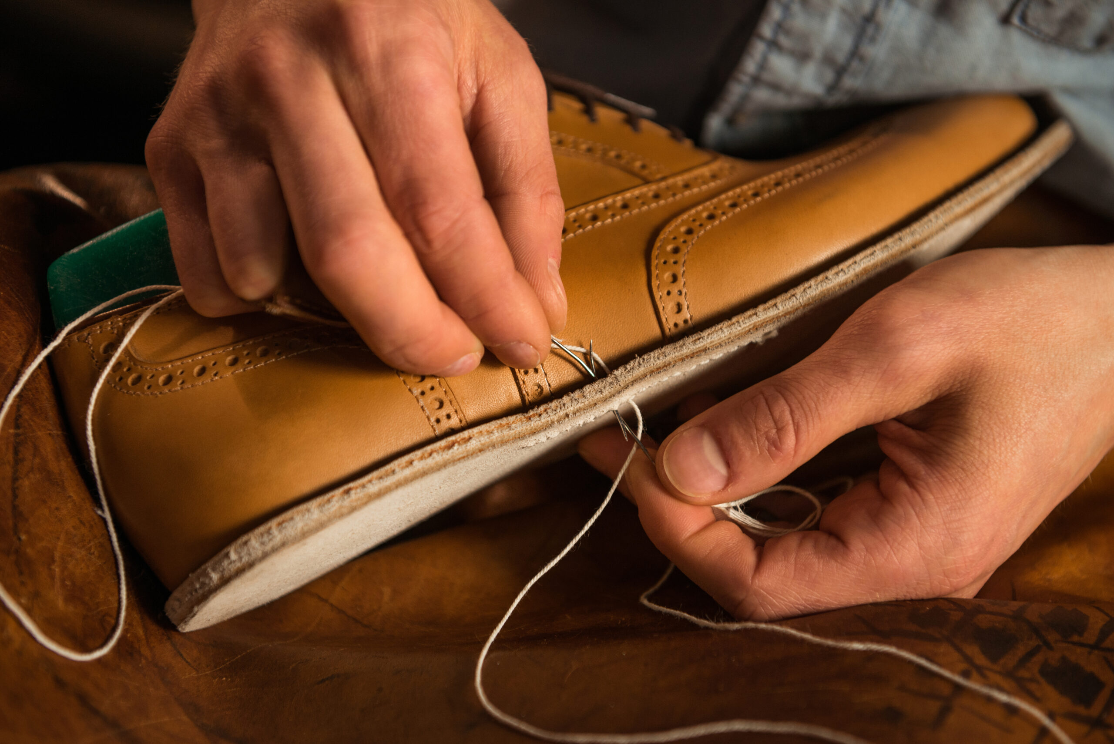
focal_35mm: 70
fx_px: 2167
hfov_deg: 28.8
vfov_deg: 19.5
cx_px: 557
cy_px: 372
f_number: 3.5
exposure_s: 1/100
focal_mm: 70
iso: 400
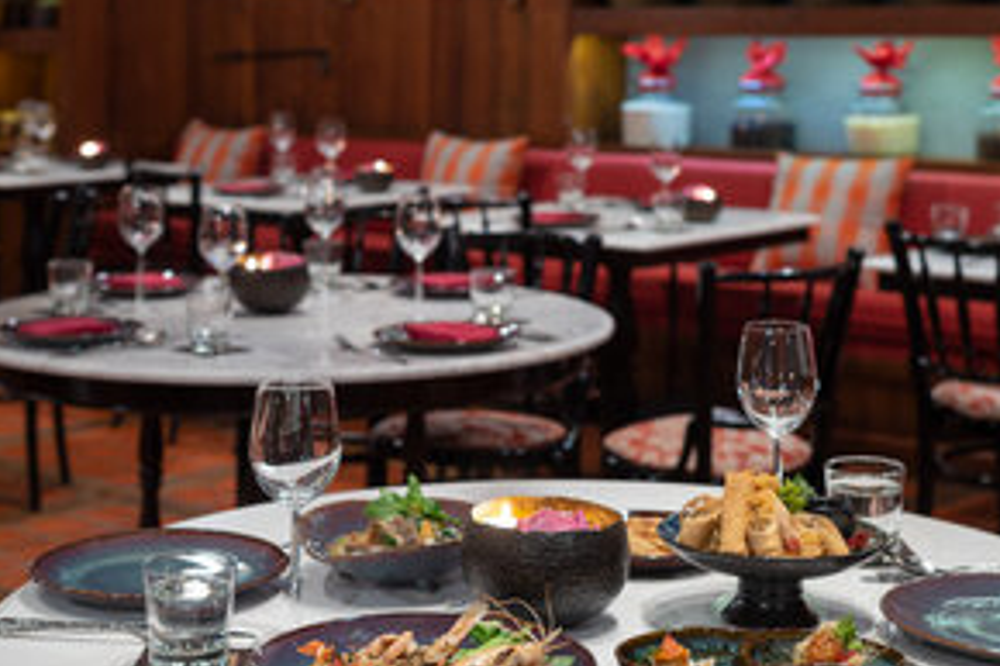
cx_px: 434
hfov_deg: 29.2
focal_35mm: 69
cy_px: 336
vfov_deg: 19.7
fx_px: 1916
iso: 320
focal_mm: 50
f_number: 4
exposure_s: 1/2.5
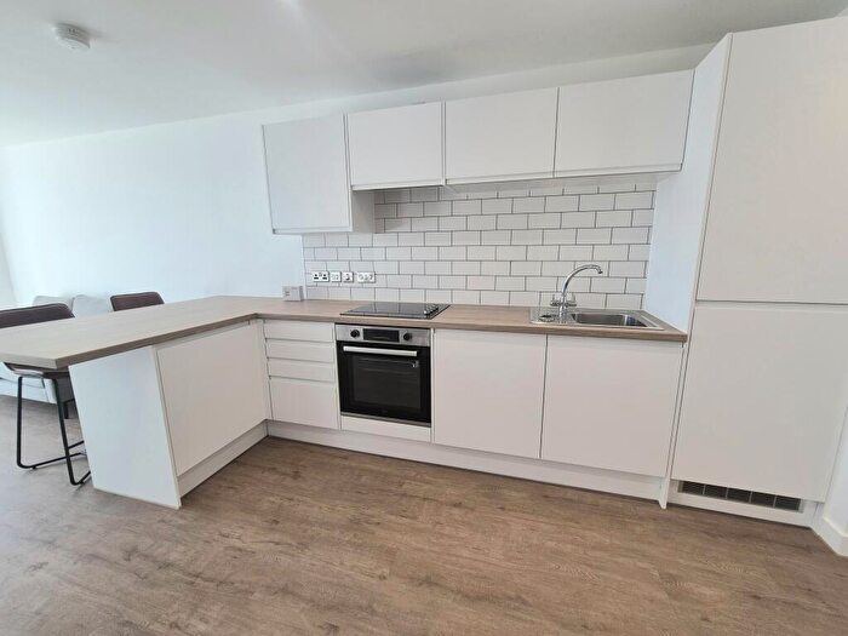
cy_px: 318
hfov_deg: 106.2
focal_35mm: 13
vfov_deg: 89.9
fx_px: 318
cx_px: 424
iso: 50
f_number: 2.2
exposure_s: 1/100
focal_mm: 2.2
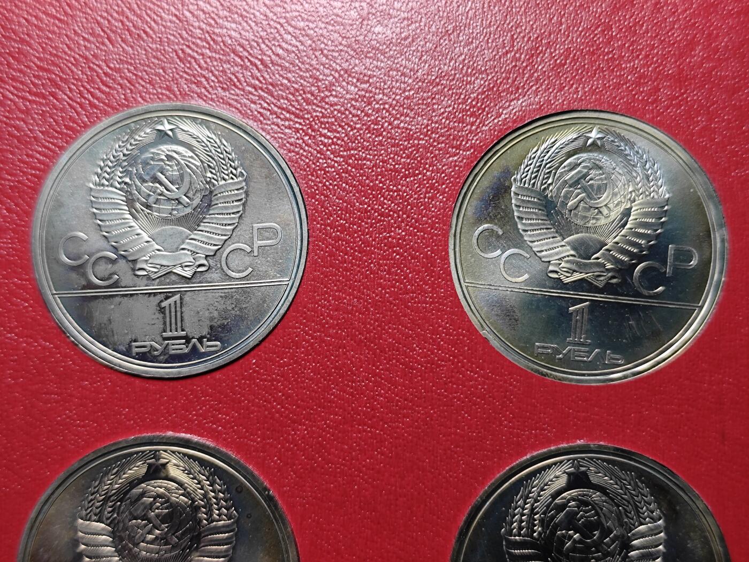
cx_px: 374
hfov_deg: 38.9
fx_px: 1060
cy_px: 281
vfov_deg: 29.7
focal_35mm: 49
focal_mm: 5.84
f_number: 1.6
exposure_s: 1/100
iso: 160
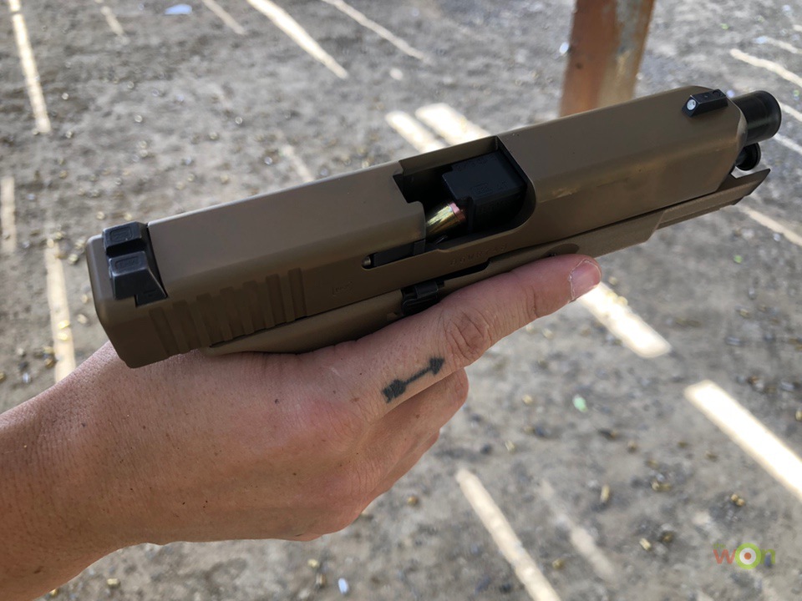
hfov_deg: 63.4
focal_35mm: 28
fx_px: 649
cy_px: 300
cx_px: 401
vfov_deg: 49.7
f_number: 1.8
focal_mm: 3.99
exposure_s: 1/120
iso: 32
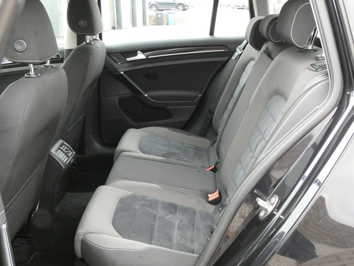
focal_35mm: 41
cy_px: 133
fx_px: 419
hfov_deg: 45.8
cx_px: 177
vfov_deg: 35.1
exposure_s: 1/80
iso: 1250
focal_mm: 7.3
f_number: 5.6
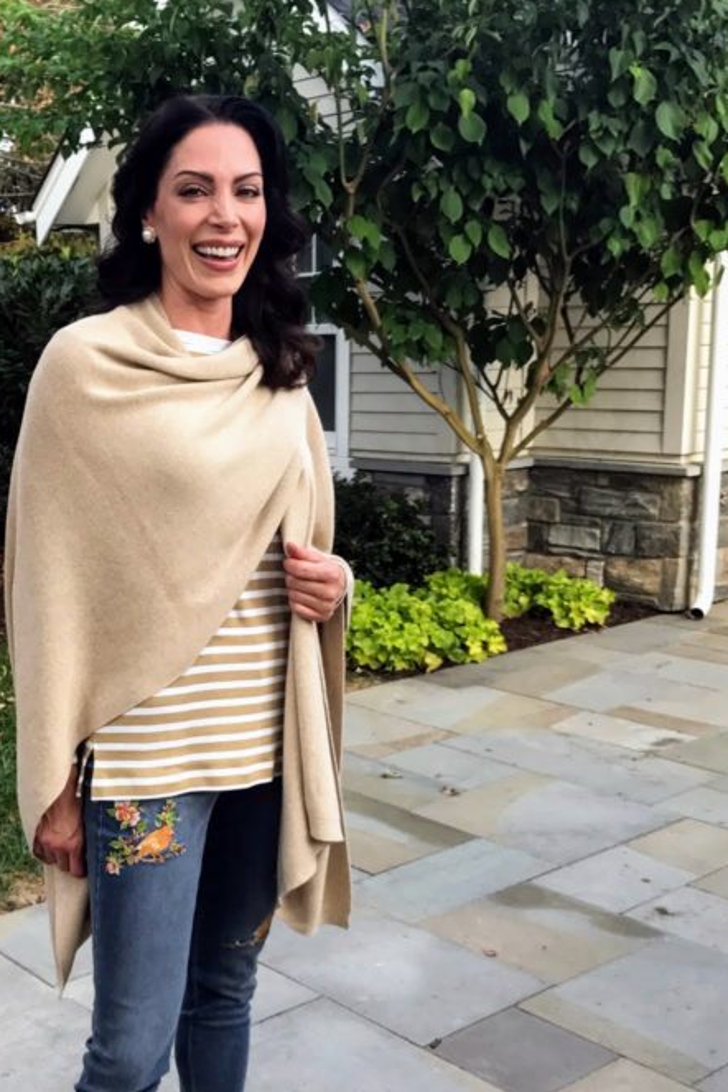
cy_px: 726
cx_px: 219
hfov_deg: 29.6
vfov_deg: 43.0
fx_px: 1365
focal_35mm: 45
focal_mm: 3.99
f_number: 1.8
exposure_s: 1/120
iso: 40
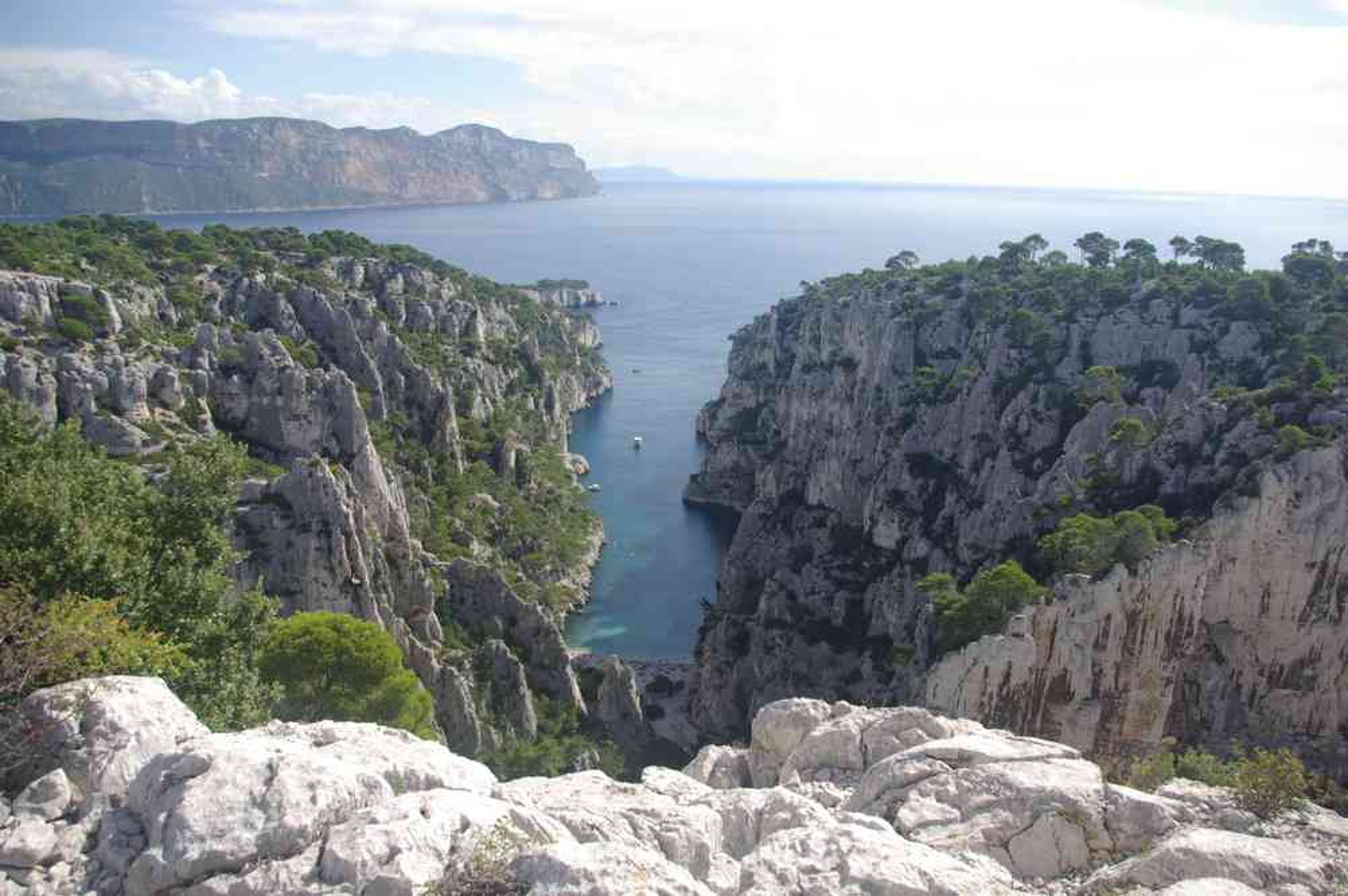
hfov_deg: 62.0
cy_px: 448
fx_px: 1122
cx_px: 674
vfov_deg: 43.5
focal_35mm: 30
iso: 100
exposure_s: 1/180
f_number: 8
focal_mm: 20
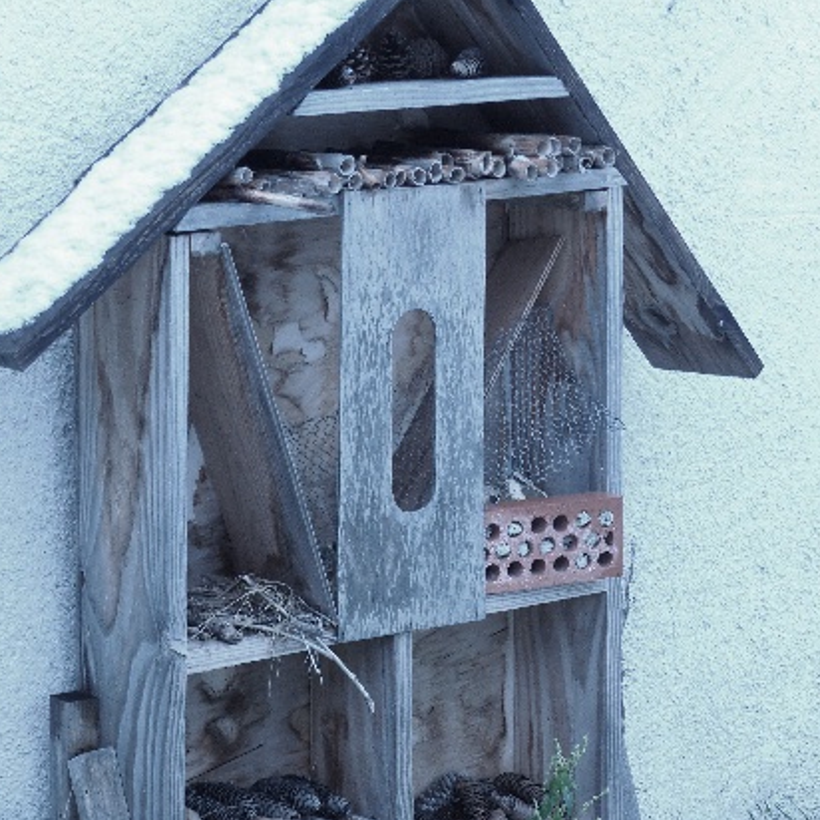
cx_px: 373
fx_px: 3109
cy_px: 498
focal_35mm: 116
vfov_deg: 15.0
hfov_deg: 15.0
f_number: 3.2
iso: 100
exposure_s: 1/125
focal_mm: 14.5
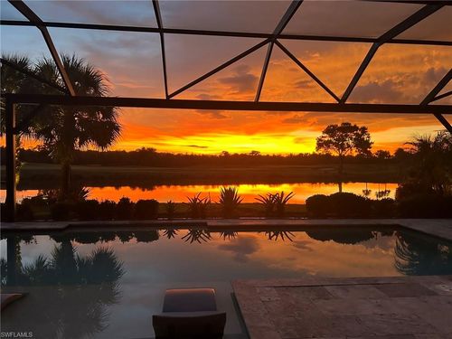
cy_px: 170
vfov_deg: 53.1
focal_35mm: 26
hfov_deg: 67.3
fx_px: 339
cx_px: 226
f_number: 1.5
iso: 320
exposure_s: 1/60
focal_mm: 5.7
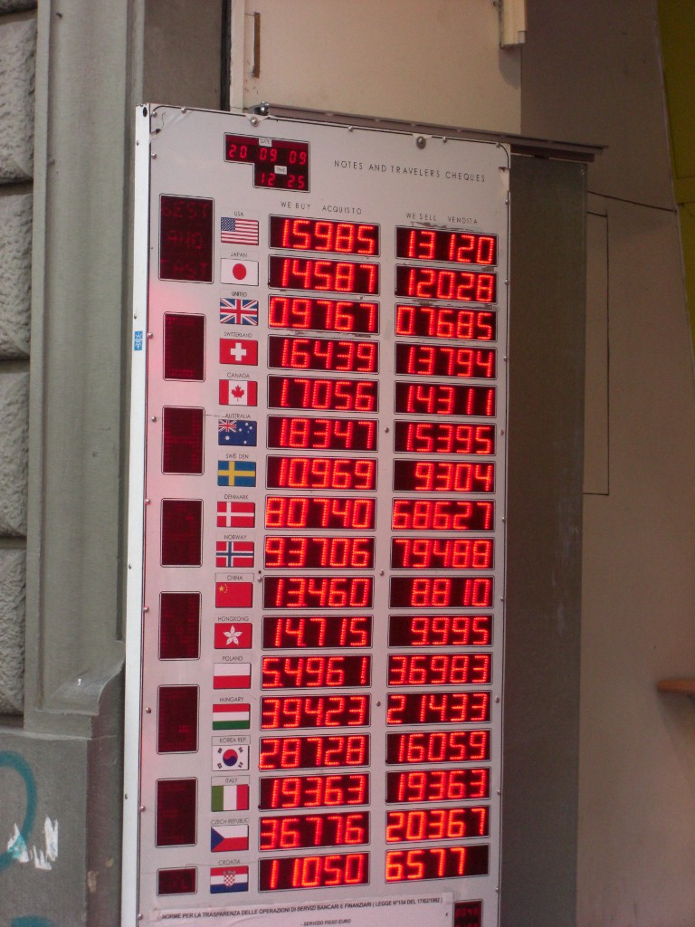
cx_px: 348
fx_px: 3052
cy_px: 464
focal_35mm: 114
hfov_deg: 13.0
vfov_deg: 17.3
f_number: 5.1
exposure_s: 1/500
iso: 400
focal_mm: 23.7
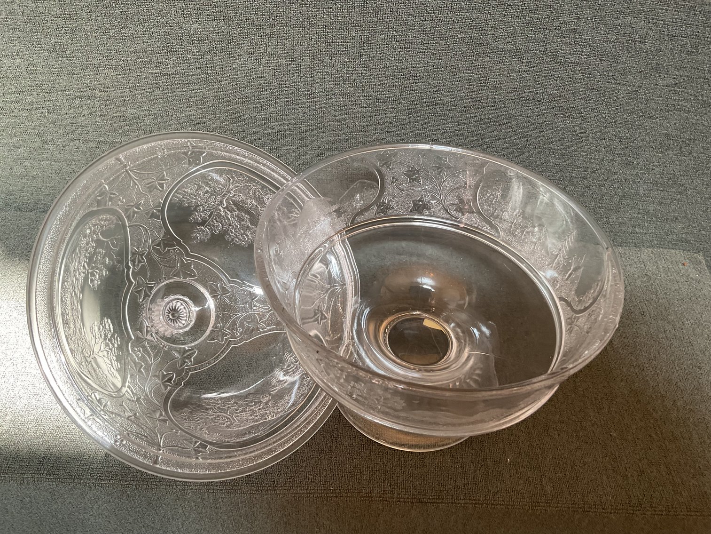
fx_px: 596
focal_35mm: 29
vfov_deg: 48.2
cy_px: 267
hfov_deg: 61.7
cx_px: 356
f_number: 1.8
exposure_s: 1/50
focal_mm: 3
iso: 64
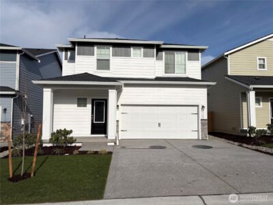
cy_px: 102
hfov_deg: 67.3
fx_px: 205
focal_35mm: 26
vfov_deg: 53.1
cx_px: 136
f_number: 1.6
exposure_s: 1/11905
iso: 50
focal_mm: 5.96
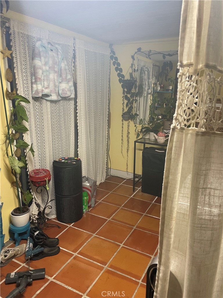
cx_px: 112
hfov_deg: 53.1
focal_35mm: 26
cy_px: 149
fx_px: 223
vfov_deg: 67.3
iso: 125
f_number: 1.6
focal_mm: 4.2
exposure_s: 1/60
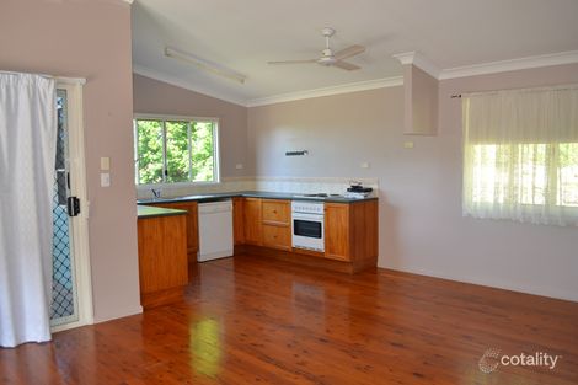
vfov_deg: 47.9
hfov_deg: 67.4
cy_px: 192
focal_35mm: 27
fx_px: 433
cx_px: 289
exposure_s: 1/100
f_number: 4
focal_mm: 18
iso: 400
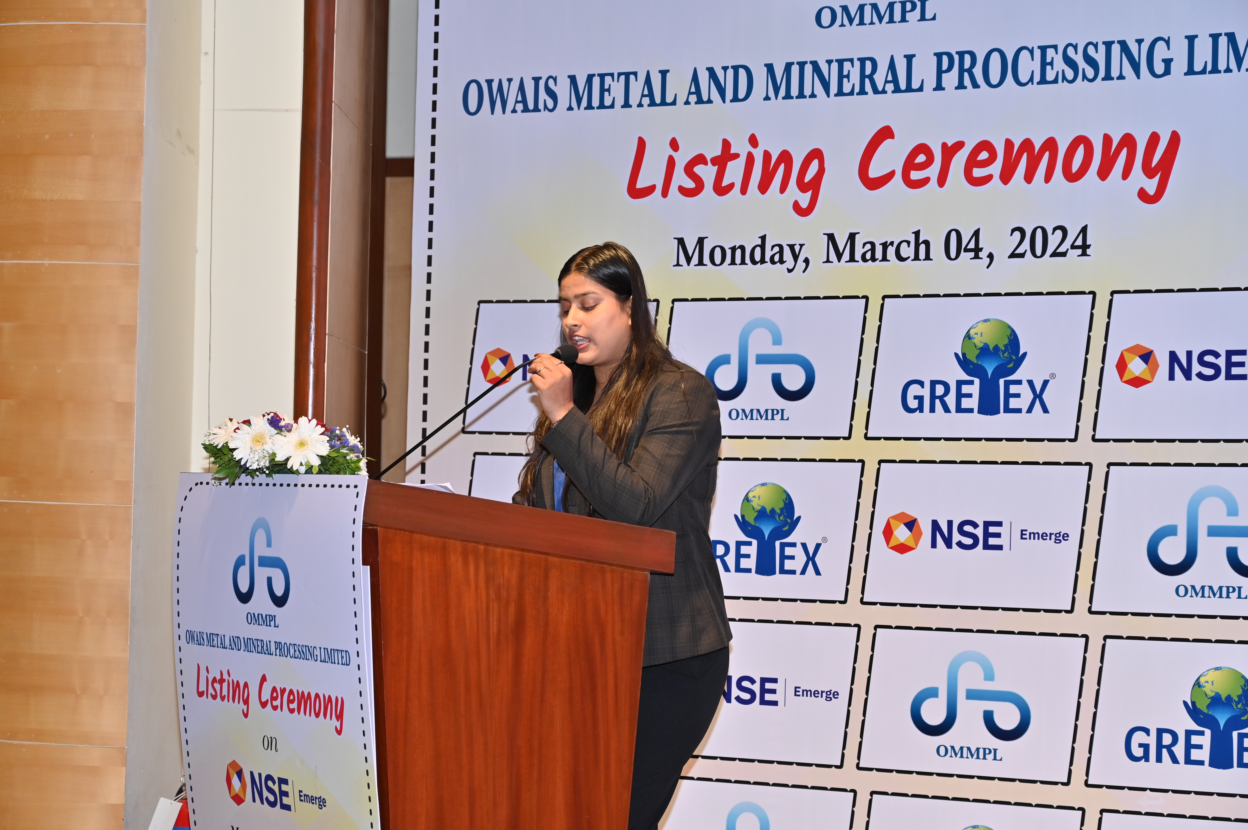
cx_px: 624
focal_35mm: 70
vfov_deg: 19.4
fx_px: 2425
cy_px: 415
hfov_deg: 28.9
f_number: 5.6
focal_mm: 70
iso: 400
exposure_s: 1/160
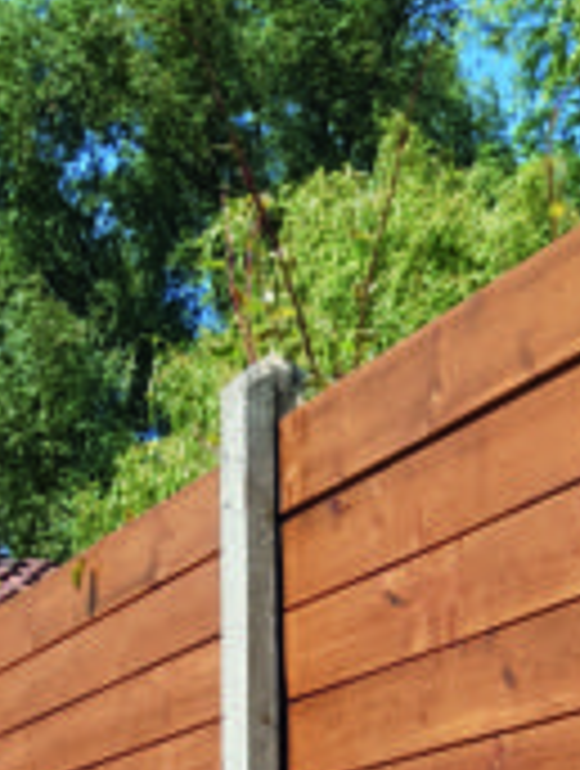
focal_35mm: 91
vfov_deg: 19.2
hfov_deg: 15.5
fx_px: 2025
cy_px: 1103
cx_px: 755
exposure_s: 1/1508
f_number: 1.7
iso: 40
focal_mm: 4.2
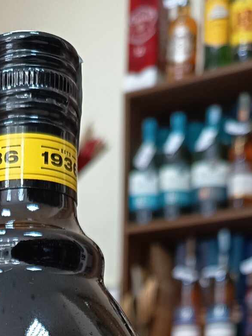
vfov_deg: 20.1
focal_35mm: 79
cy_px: 546
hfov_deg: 18.4
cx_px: 37
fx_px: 767
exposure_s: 1/25
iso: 869
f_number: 1.7
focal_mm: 5.27
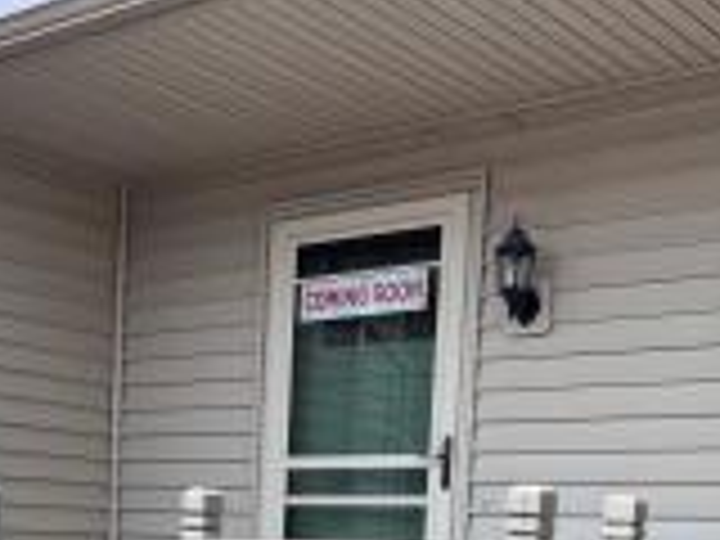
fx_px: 1352
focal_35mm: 65
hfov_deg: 29.6
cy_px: 648
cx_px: 230
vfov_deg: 21.0
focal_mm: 5.7
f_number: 1.5
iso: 50
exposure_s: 1/3257
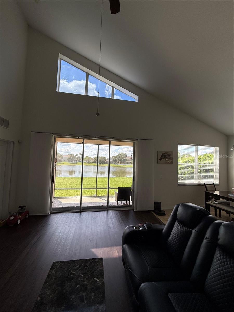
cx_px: 117
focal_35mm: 14
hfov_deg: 85.7
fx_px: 126
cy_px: 156
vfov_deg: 102.1
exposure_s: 1/331
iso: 64
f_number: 2.2
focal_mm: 2.22
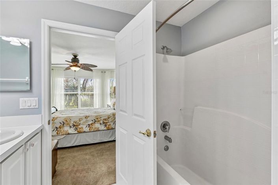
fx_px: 116
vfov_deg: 77.2
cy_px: 92
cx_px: 139
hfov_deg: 100.4
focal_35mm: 15
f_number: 7.1
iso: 100
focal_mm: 10
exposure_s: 1/30
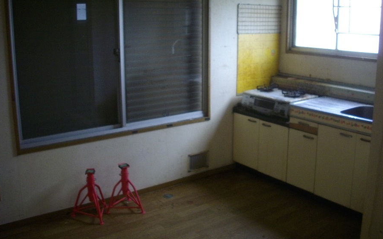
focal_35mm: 40
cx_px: 191
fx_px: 418
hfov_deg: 49.3
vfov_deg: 32.0
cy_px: 102
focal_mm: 6.2
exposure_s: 1/50
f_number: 2.8
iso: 200
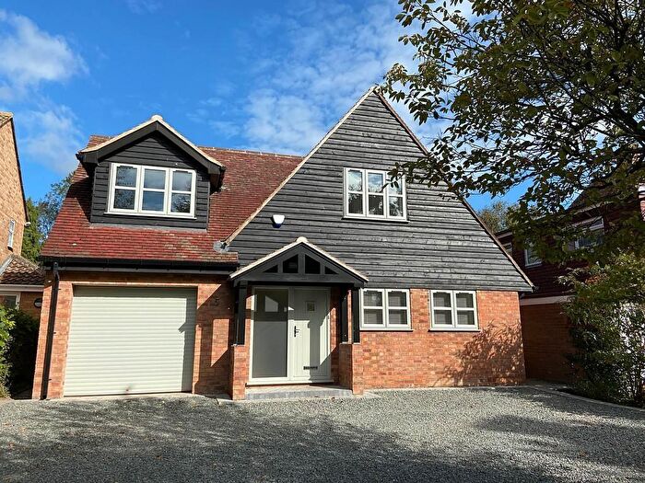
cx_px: 322
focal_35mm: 26
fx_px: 484
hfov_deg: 67.3
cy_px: 242
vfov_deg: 53.1
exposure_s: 1/2410
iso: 32
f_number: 1.8
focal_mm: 4.25
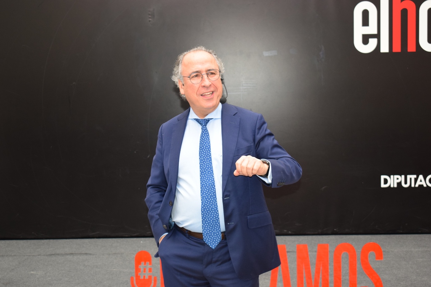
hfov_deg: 29.9
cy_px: 144
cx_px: 216
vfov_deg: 20.2
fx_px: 808
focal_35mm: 68
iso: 800
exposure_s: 1/100
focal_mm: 45
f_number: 5
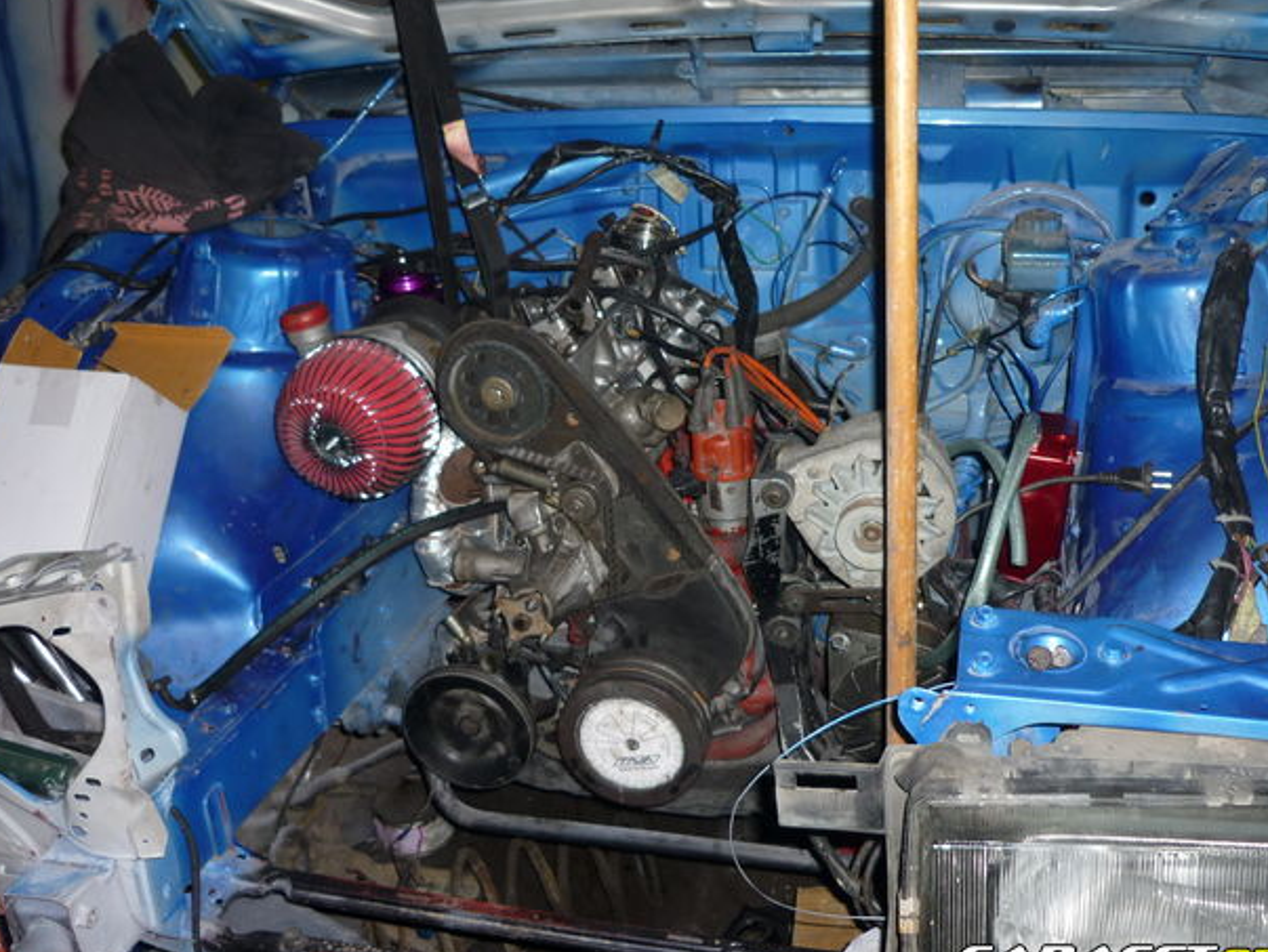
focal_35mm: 35
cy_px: 473
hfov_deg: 52.6
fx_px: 1283
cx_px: 646
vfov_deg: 40.7
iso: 100
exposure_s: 1/30
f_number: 2.8
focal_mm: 5.5
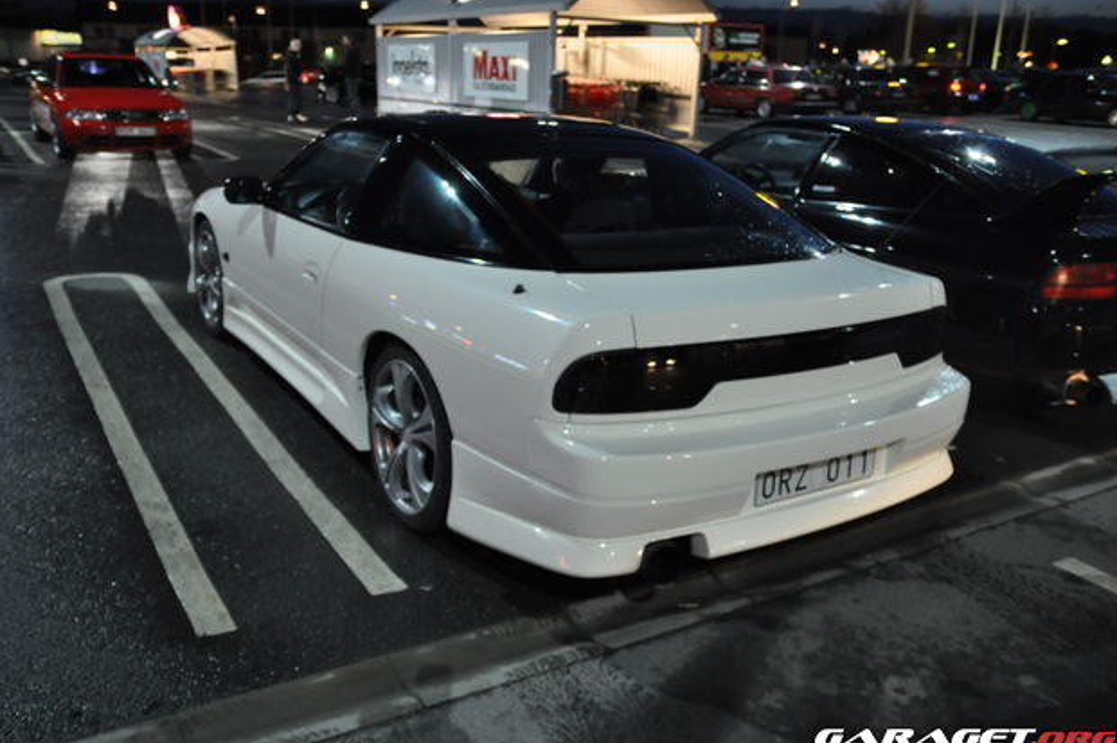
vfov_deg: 38.8
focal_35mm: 34
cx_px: 547
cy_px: 373
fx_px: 1054
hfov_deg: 55.8
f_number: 2.8
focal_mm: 22
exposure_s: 1/30
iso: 1400
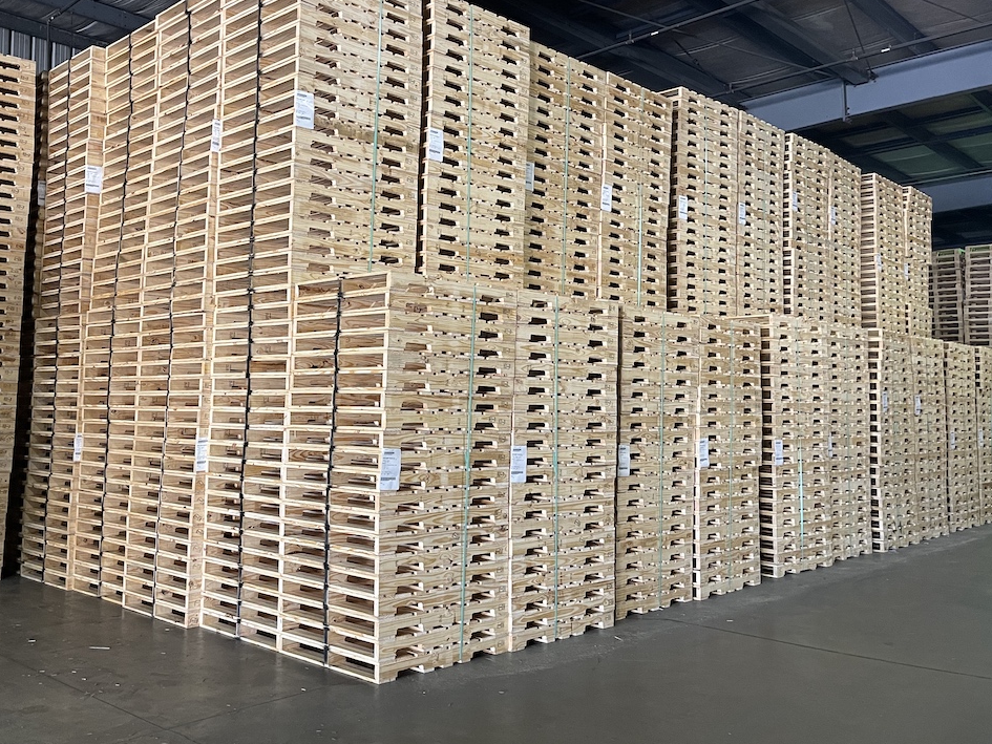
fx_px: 946
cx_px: 392
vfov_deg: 42.9
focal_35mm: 33
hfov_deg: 54.9
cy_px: 325
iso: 320
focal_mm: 5.1
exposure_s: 1/60
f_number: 1.6
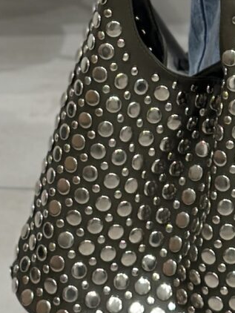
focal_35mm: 291
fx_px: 2631
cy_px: -314
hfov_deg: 5.1
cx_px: 327
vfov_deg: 6.6
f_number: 1.78
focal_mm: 6.86
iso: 64
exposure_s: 1/135
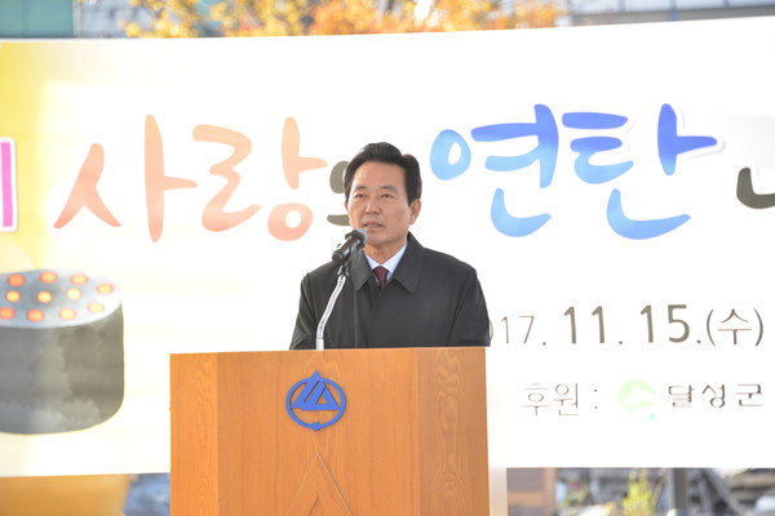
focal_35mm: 200
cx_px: 388
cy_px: 258
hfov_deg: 10.3
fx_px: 4305
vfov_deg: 6.9
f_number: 6.3
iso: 400
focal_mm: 200
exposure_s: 1/125
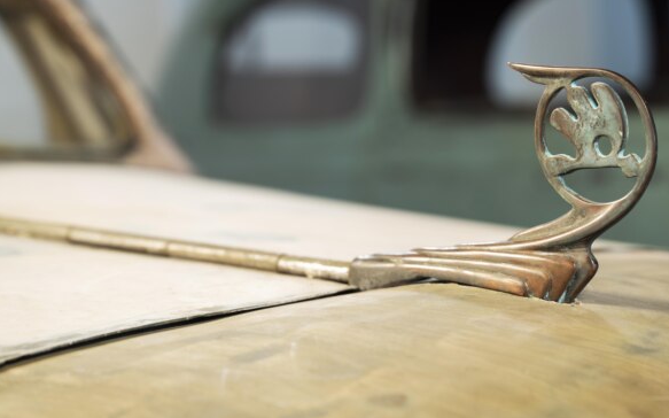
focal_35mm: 94
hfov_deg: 22.0
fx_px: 1713
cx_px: 420
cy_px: 145
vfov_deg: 13.9
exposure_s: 1/1.25
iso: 100
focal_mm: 70
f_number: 5
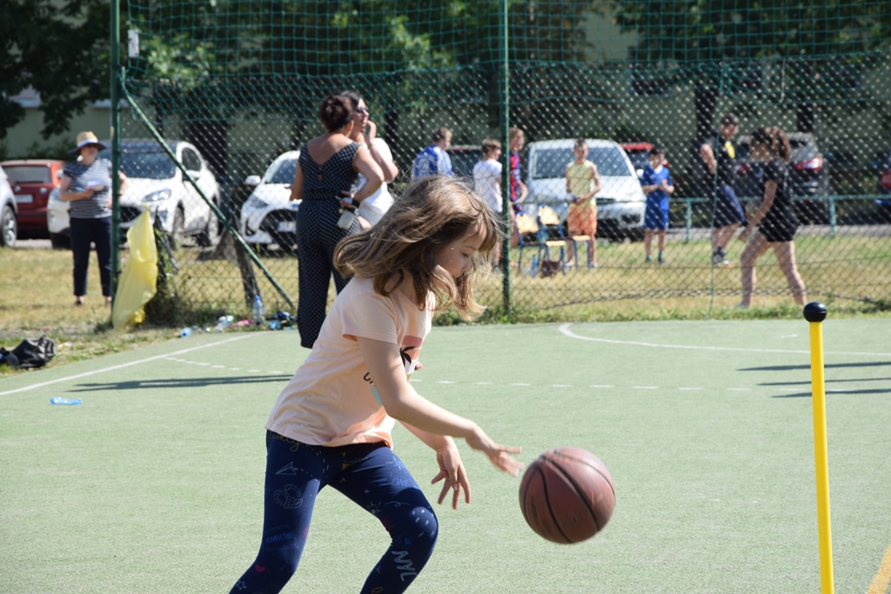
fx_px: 3898
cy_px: 297
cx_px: 446
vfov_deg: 8.7
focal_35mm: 158
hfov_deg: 13.0
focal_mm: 105
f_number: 8
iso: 200
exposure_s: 1/250
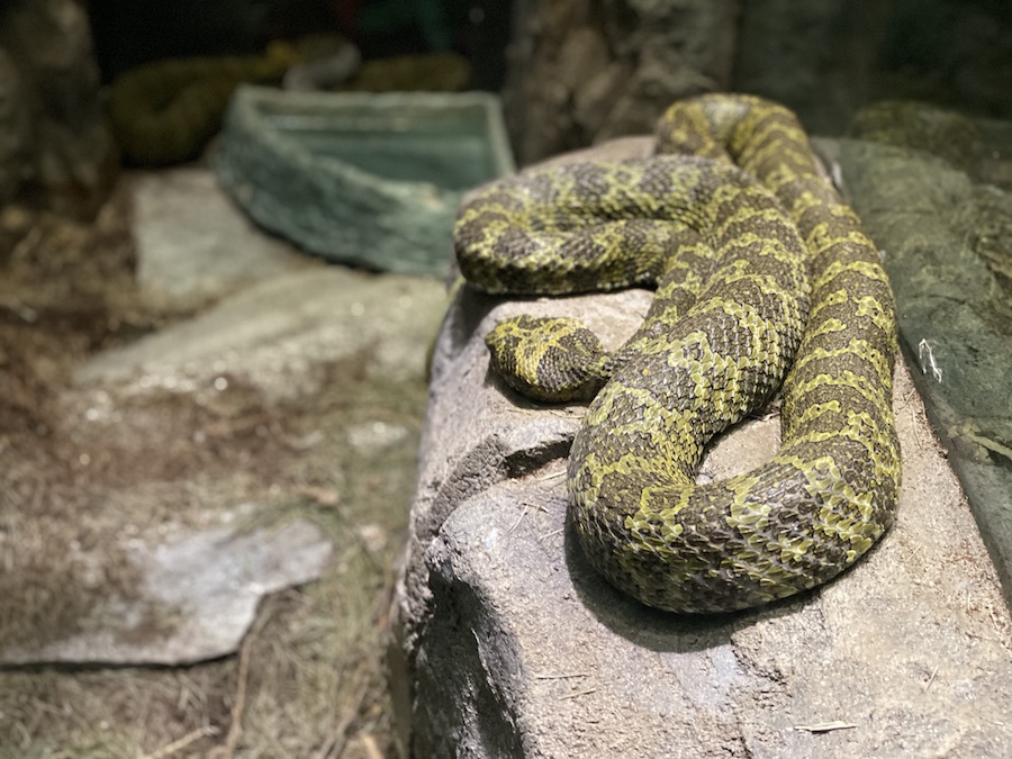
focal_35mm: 52
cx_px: 506
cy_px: 380
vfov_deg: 28.0
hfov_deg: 36.8
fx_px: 1520
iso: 500
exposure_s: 1/22
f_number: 2
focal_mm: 6
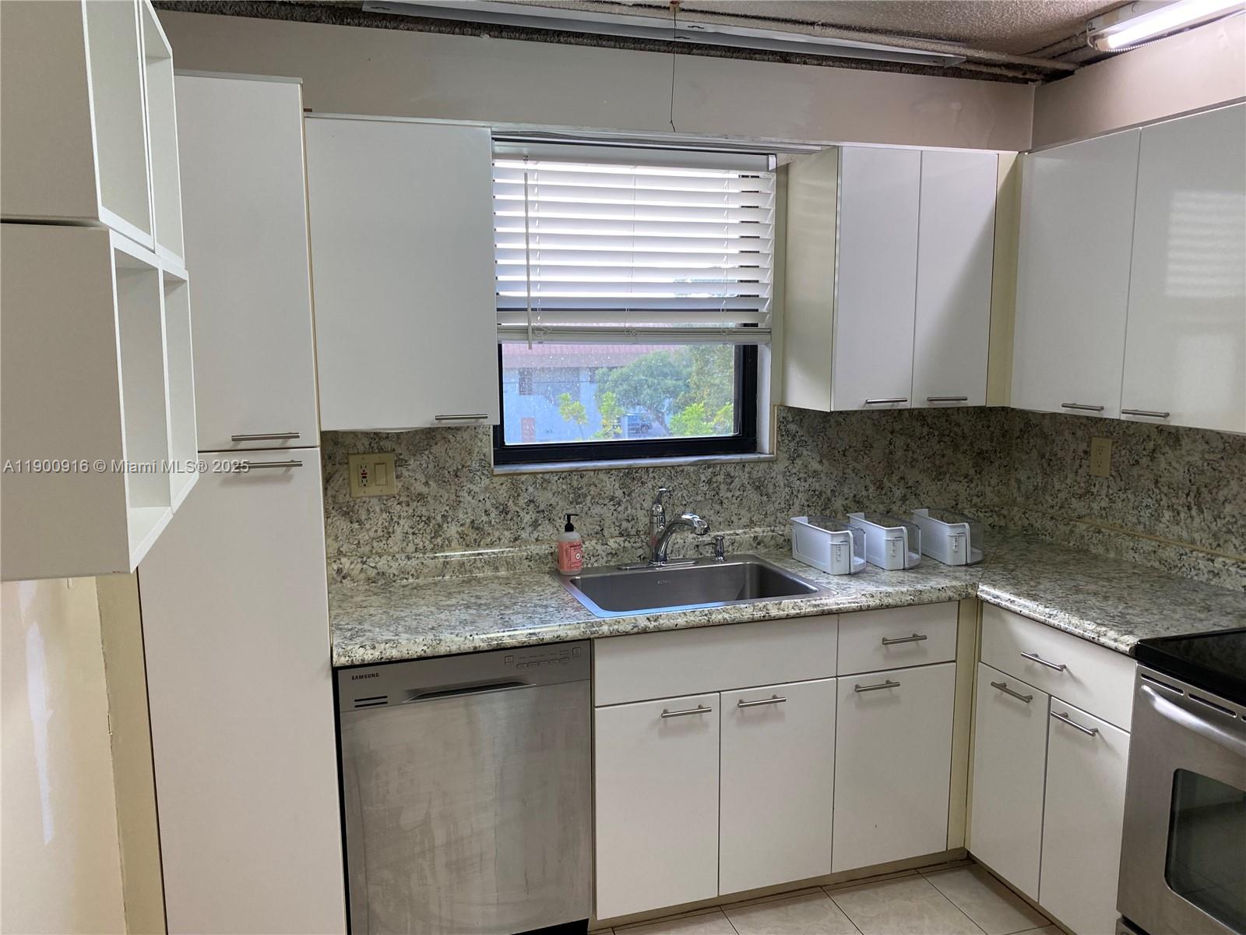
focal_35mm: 26
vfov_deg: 53.1
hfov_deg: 67.3
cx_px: 623
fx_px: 936
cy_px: 468
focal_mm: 4.25
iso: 100
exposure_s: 1/120
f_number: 1.8
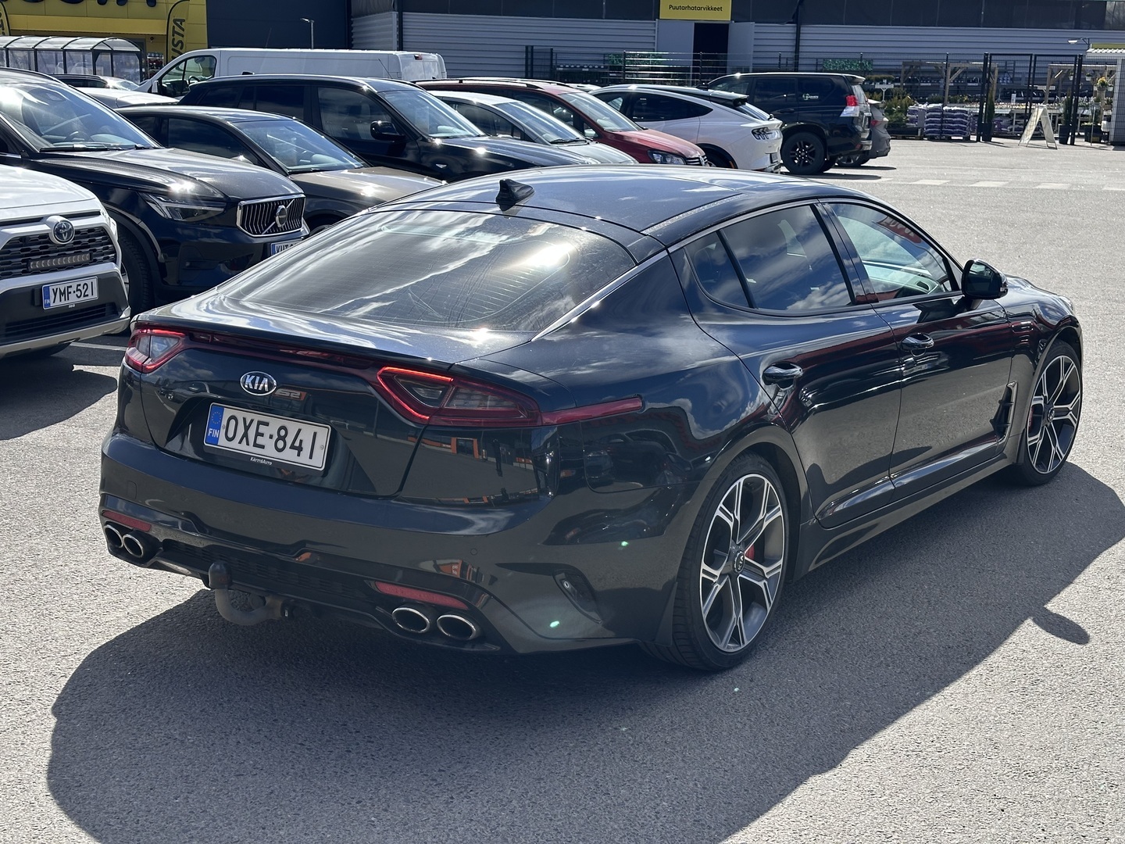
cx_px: 562
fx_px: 1560
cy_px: 422
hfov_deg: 39.7
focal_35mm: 48
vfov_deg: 30.3
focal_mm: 6.86
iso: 64
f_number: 1.78
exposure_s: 1/2203
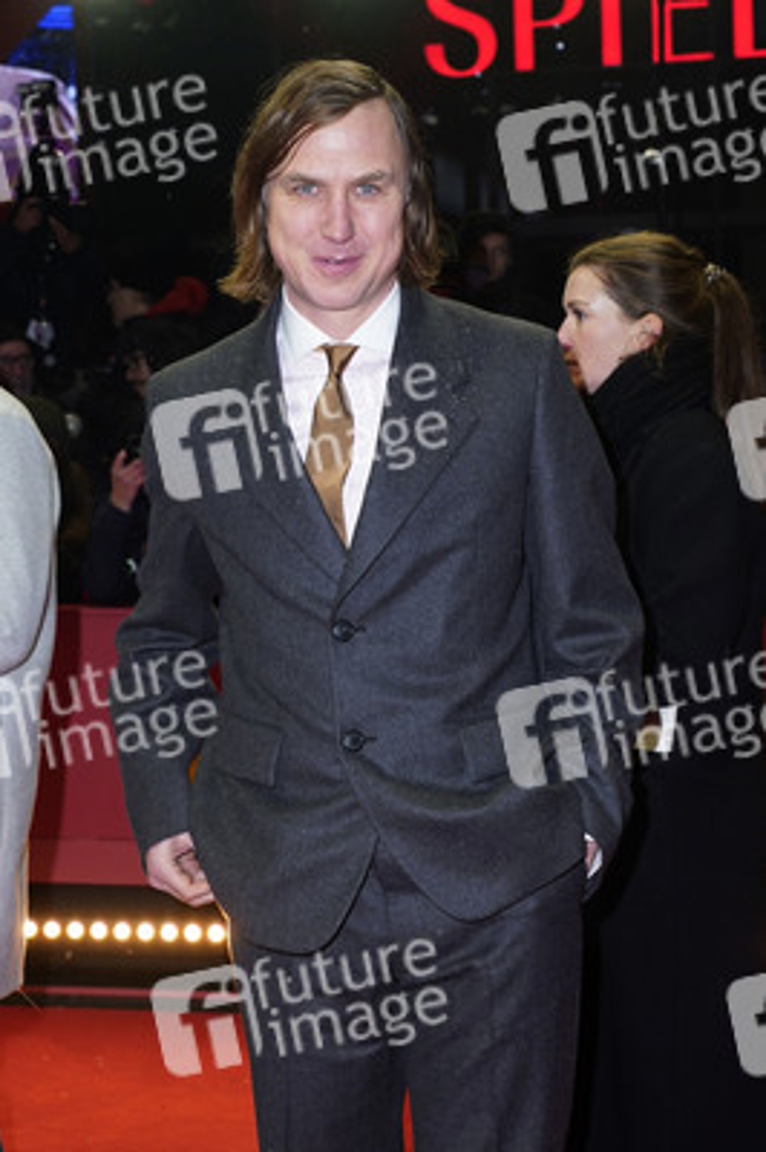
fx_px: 1439
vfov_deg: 43.6
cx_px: 383
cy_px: 576
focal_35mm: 45
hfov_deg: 29.8
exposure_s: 1/160
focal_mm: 45
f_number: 5.6
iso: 640
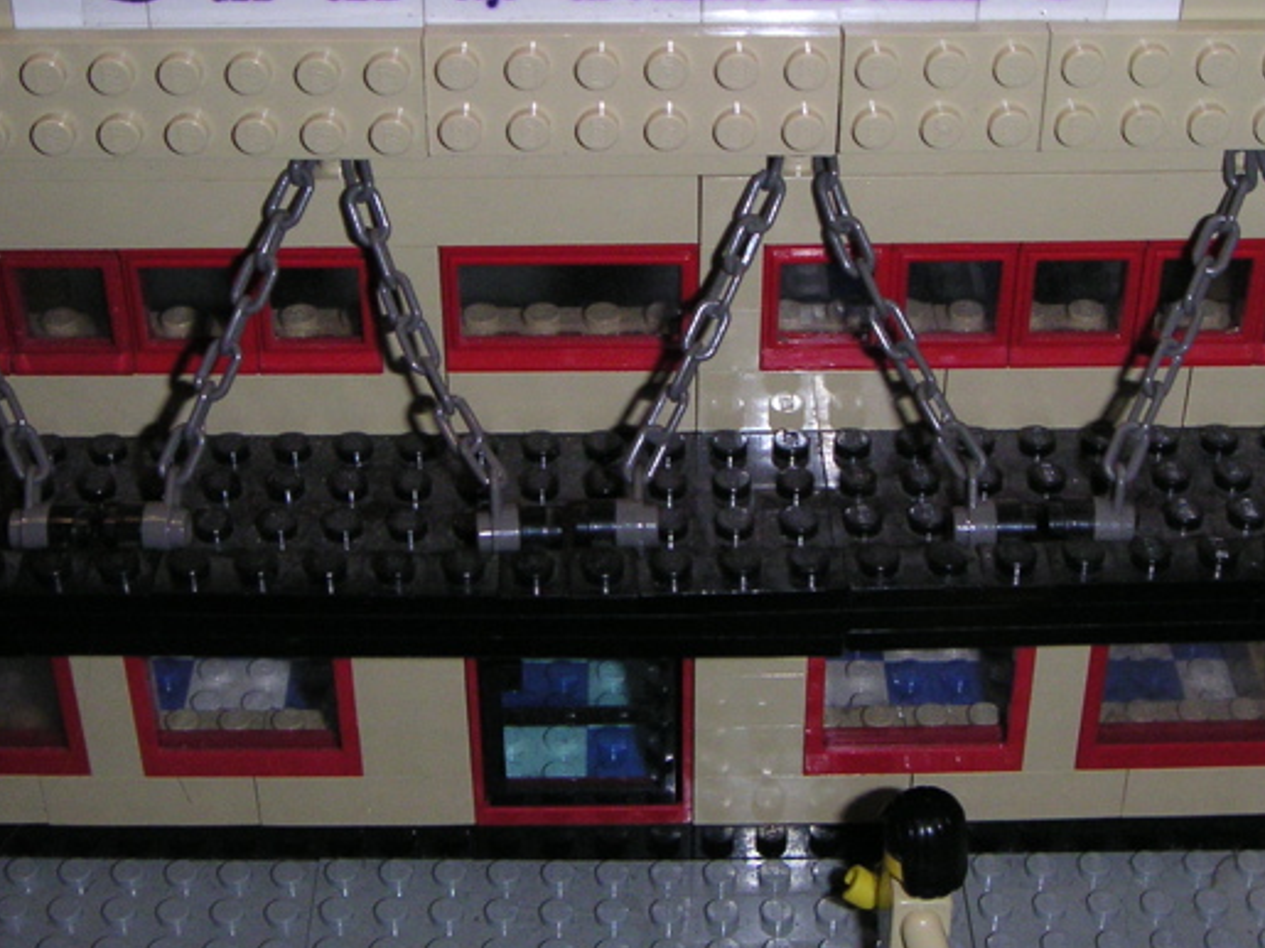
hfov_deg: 32.7
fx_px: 2156
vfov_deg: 24.7
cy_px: 356
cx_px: 560
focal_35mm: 59
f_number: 6.7
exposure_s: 1/45
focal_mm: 6
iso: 160
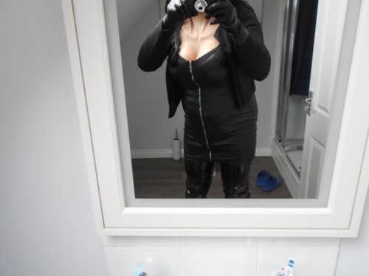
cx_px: 184
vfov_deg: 46.8
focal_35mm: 30
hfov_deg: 60.0
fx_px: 320
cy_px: 138
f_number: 3.4
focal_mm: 5.1
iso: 200
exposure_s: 1/30
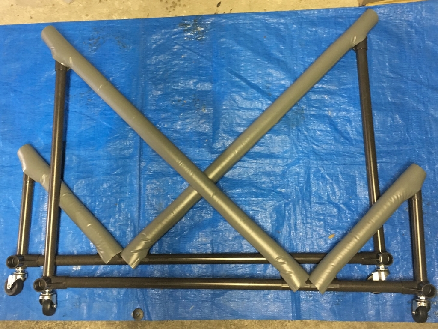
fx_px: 367
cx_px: 219
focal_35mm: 29
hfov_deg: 61.7
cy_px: 164
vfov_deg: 48.2
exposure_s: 1/17
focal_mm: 4.15
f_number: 2.2
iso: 200
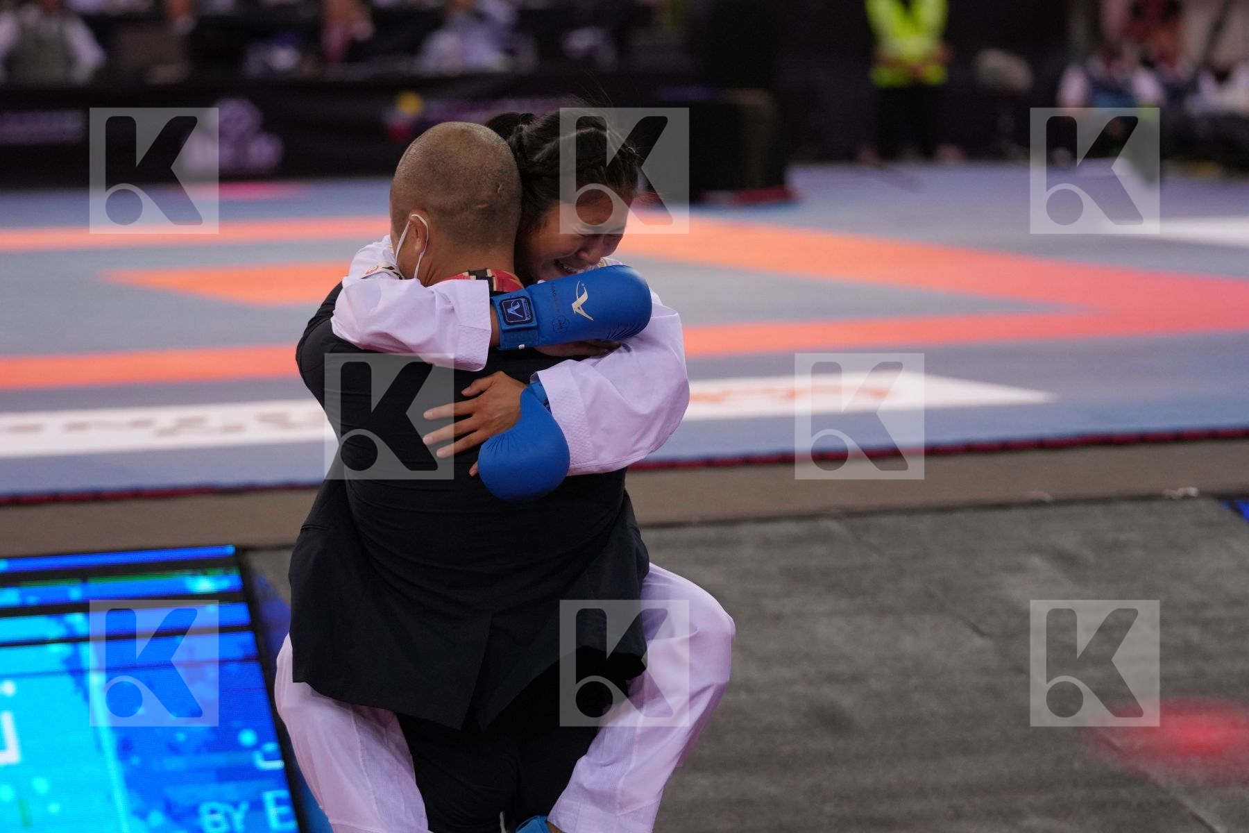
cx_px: 624
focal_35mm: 159
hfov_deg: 12.9
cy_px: 416
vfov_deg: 8.6
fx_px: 5516
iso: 2000
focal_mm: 106
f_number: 2.8
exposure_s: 1/1000
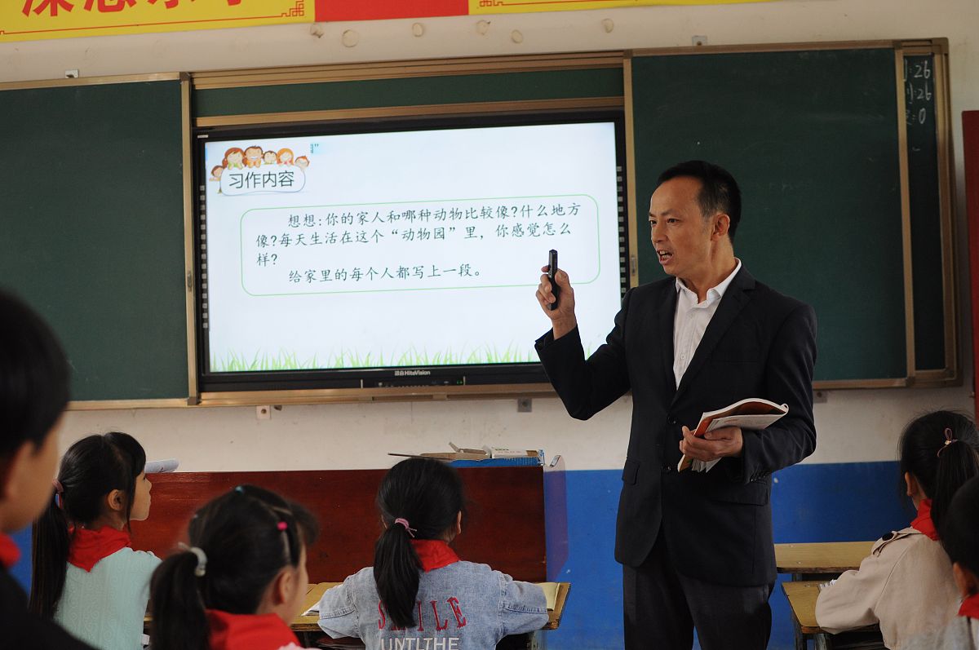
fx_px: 1426
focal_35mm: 52
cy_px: 325
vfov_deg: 25.7
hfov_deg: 37.9
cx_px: 490
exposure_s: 1/400
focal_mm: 35
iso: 640
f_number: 2.8
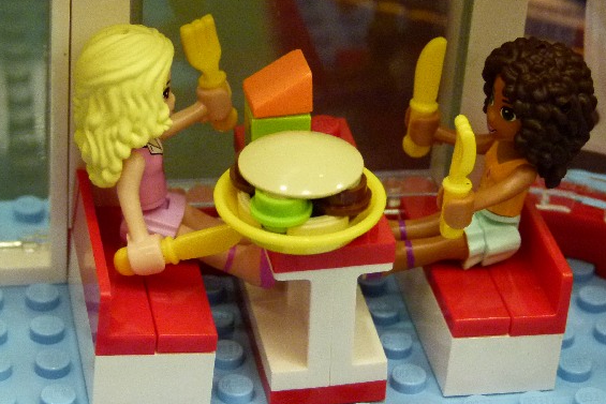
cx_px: 326
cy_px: 198
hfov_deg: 17.2
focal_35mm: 119
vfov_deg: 11.5
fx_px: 2004
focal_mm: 18.2
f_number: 3.5
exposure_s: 1/25
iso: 400
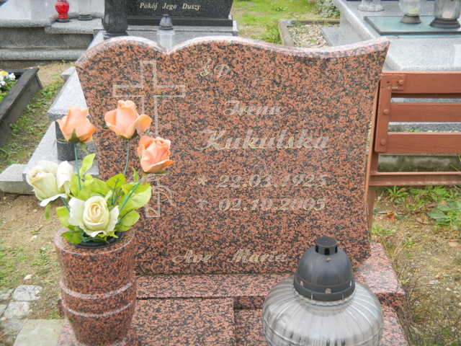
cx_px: 230
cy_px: 173
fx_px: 732
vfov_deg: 26.6
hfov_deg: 34.9
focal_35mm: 55
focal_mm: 9.9
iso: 80
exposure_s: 1/99.6
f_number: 4.2
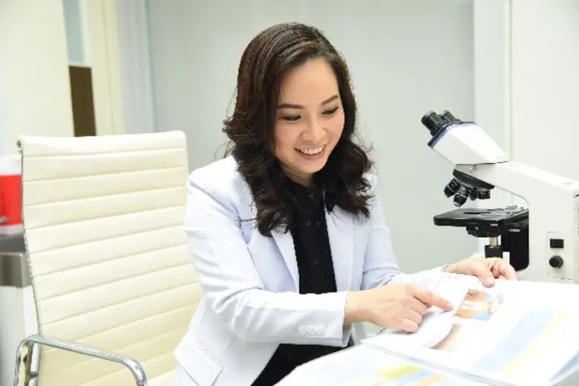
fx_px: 772
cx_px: 290
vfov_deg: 28.1
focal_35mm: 48
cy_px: 193
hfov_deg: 41.1
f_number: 4
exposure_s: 1/125
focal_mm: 48
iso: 800
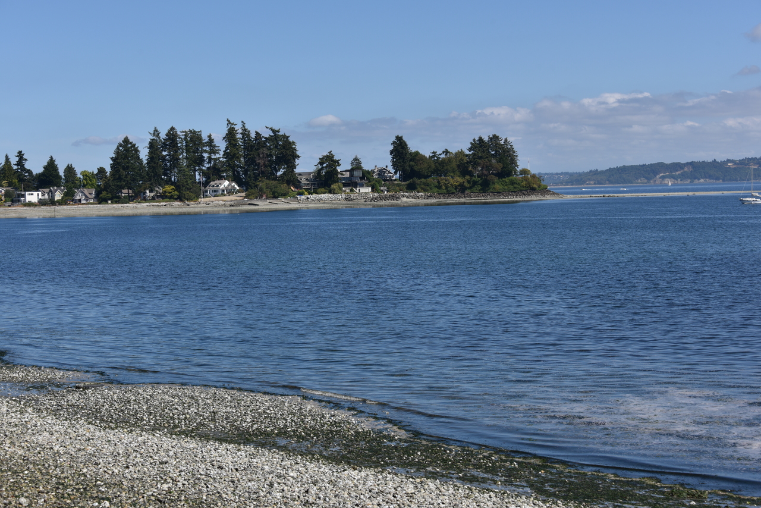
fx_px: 1311
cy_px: 254
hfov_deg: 32.4
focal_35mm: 62
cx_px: 380
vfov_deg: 21.9
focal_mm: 62
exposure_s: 1/320
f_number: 9
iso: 100
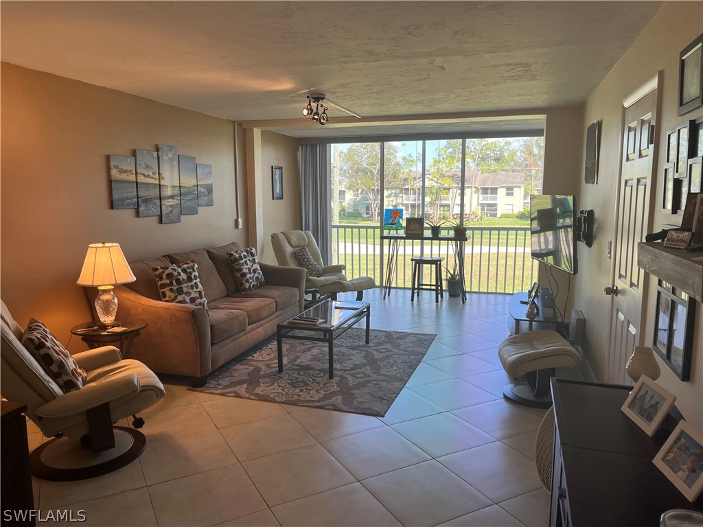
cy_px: 264
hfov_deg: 67.3
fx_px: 528
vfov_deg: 53.1
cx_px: 352
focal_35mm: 26
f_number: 1.6
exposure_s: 1/120
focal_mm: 5.1
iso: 40
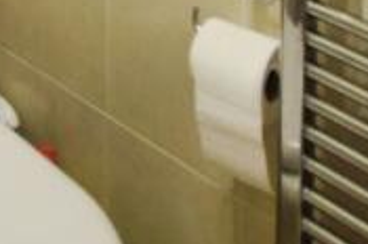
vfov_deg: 12.7
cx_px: -120
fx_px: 898
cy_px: -302
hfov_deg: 20.9
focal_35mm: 88
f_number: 4
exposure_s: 1/60
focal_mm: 10
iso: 500
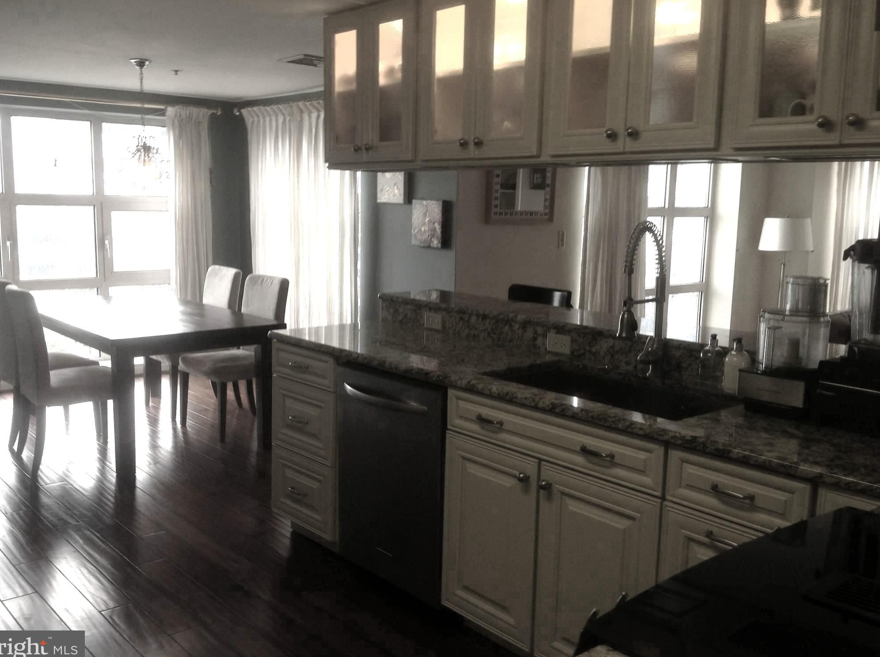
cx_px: 428
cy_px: 328
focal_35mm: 36
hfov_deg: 51.4
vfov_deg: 39.6
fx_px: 914
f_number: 2.4
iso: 64
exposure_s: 1/40
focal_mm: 4.28
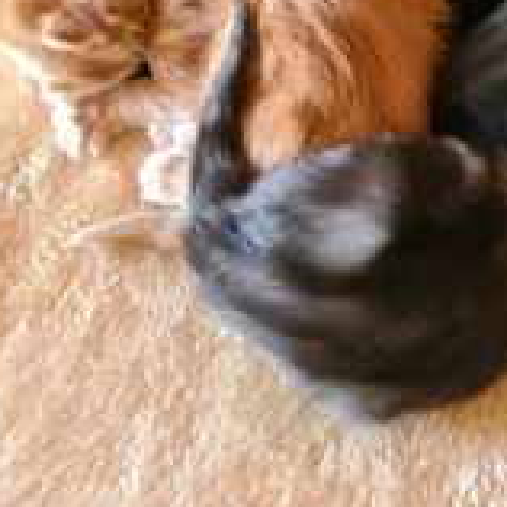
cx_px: 446
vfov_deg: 27.1
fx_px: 961
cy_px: -48
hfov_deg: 28.5
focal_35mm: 58
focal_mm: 5.4
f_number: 1.8
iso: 800
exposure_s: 1/25
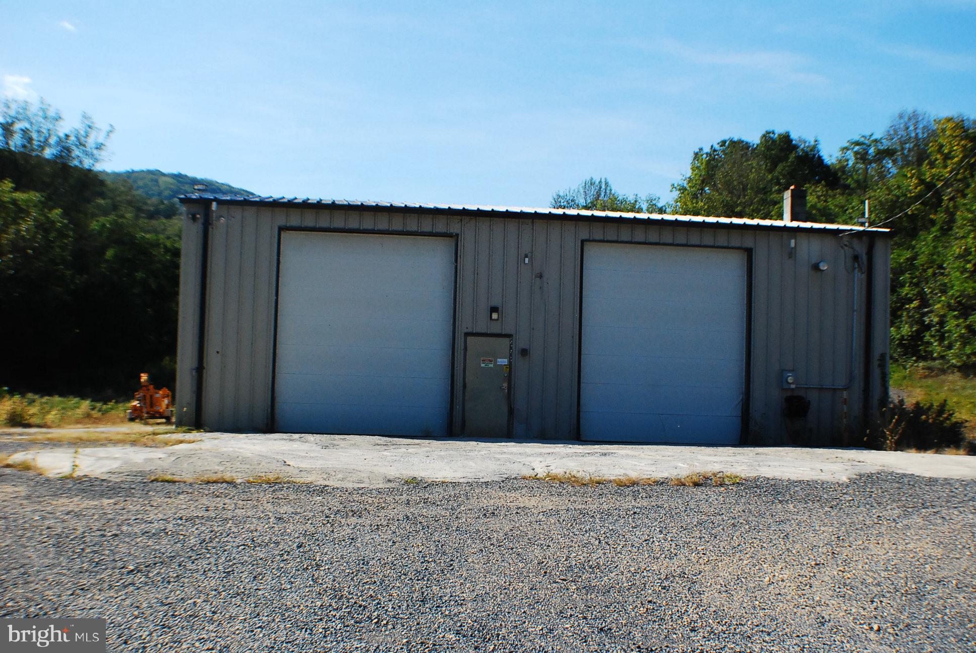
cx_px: 488
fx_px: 1873
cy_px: 326
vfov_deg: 19.8
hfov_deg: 29.2
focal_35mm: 69
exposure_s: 1/2000
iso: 1000
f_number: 8
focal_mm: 46
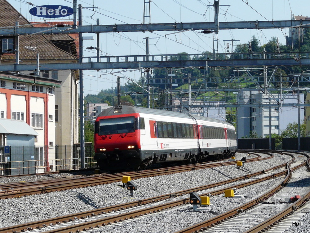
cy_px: 116
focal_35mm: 96
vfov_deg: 15.5
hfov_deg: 20.4
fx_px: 861
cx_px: 155
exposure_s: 1/320
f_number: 5.6
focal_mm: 15.8
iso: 100
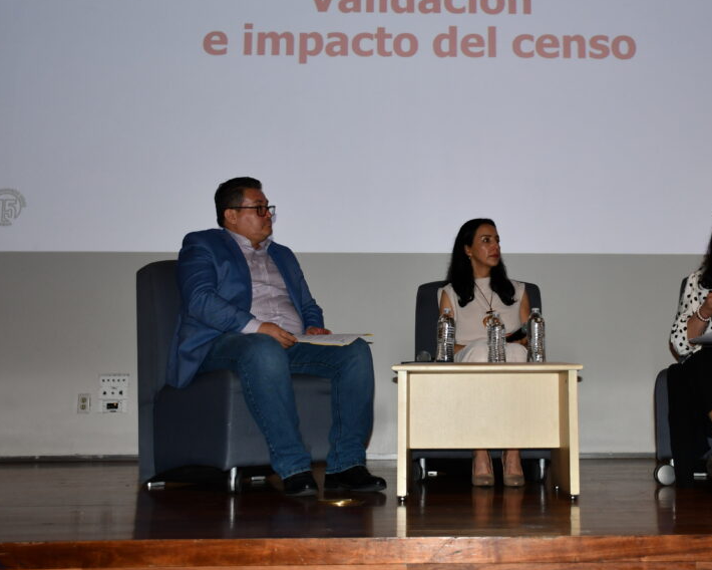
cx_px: 486
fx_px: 969
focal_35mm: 46
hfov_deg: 39.7
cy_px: 239
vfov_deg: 32.7
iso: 450
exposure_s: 1/60
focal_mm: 23
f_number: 3.8
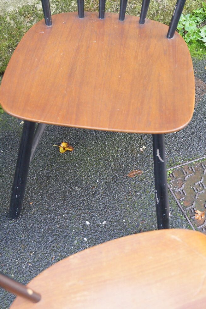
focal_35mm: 52
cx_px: 103
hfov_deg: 25.9
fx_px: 447
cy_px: 154
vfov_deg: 38.2
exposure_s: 1/60
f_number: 5.6
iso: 2000
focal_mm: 35
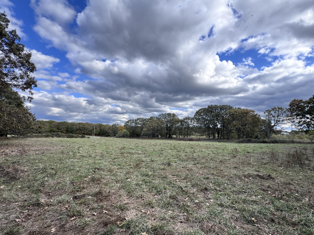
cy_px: 129
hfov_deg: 94.5
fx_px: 145
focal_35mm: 16
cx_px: 160
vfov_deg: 77.9
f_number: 2.2
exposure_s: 1/352
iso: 50
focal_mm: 2.22
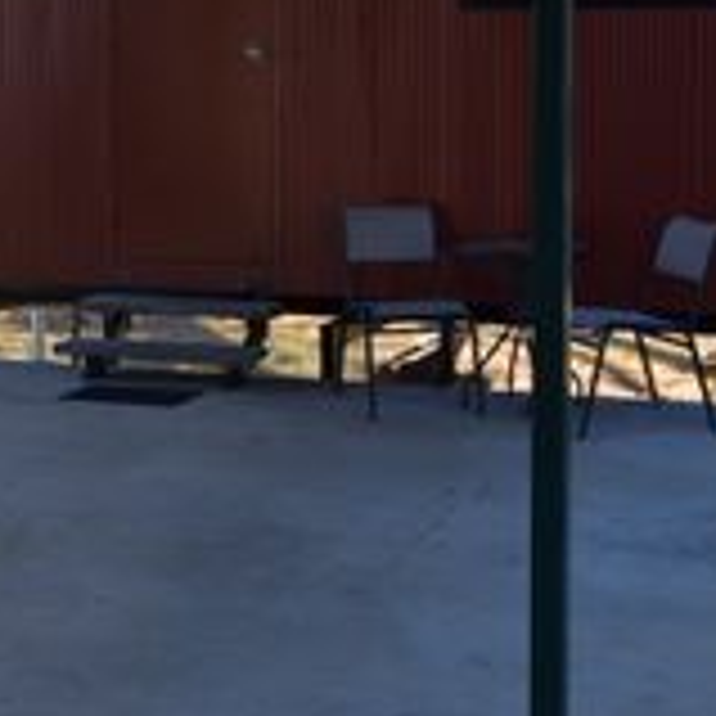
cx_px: 252
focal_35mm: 83
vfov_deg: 20.5
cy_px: 70
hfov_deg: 20.8
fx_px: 1942
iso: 200
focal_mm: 22
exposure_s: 1/200
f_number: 7.1
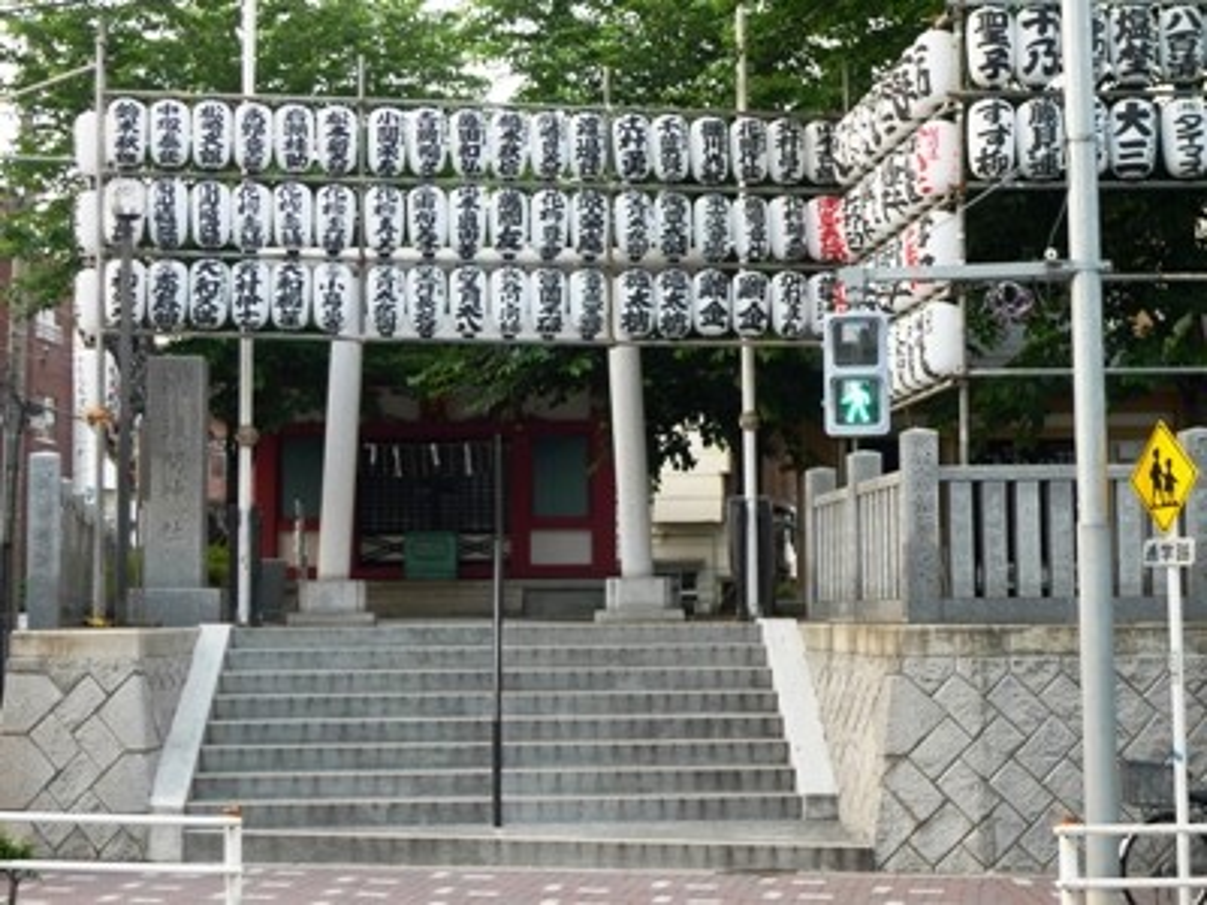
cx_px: 604
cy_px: 452
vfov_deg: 24.4
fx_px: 2092
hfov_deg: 32.2
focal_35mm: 60
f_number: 2.8
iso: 80
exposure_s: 1/125
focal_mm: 12.8
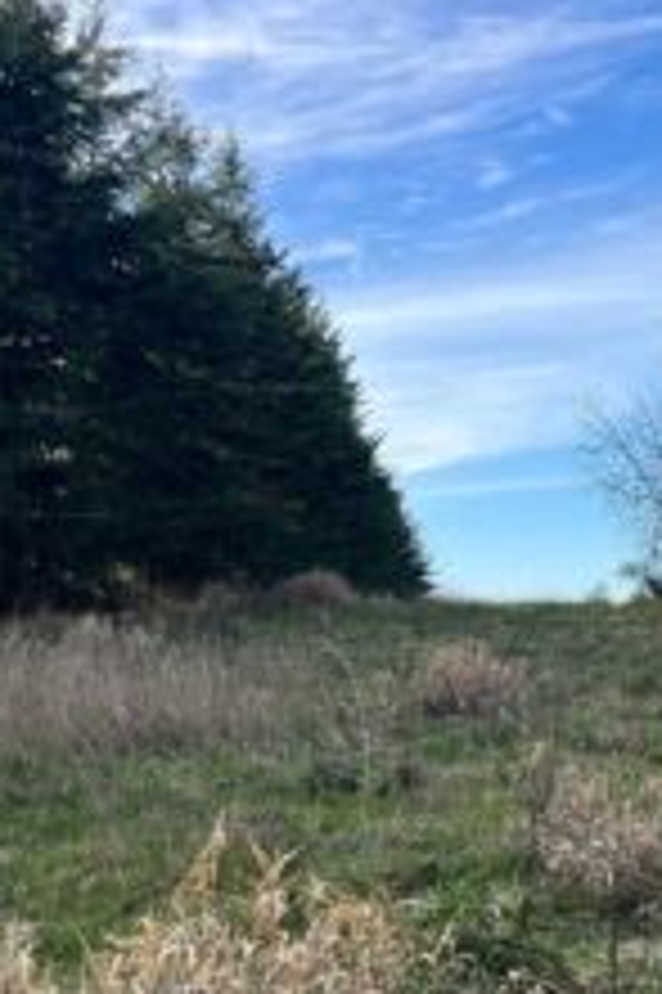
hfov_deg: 23.7
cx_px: 896
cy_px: 589
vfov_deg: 40.2
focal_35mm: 49
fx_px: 1354
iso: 50
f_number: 1.5
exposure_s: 1/1972
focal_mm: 5.7
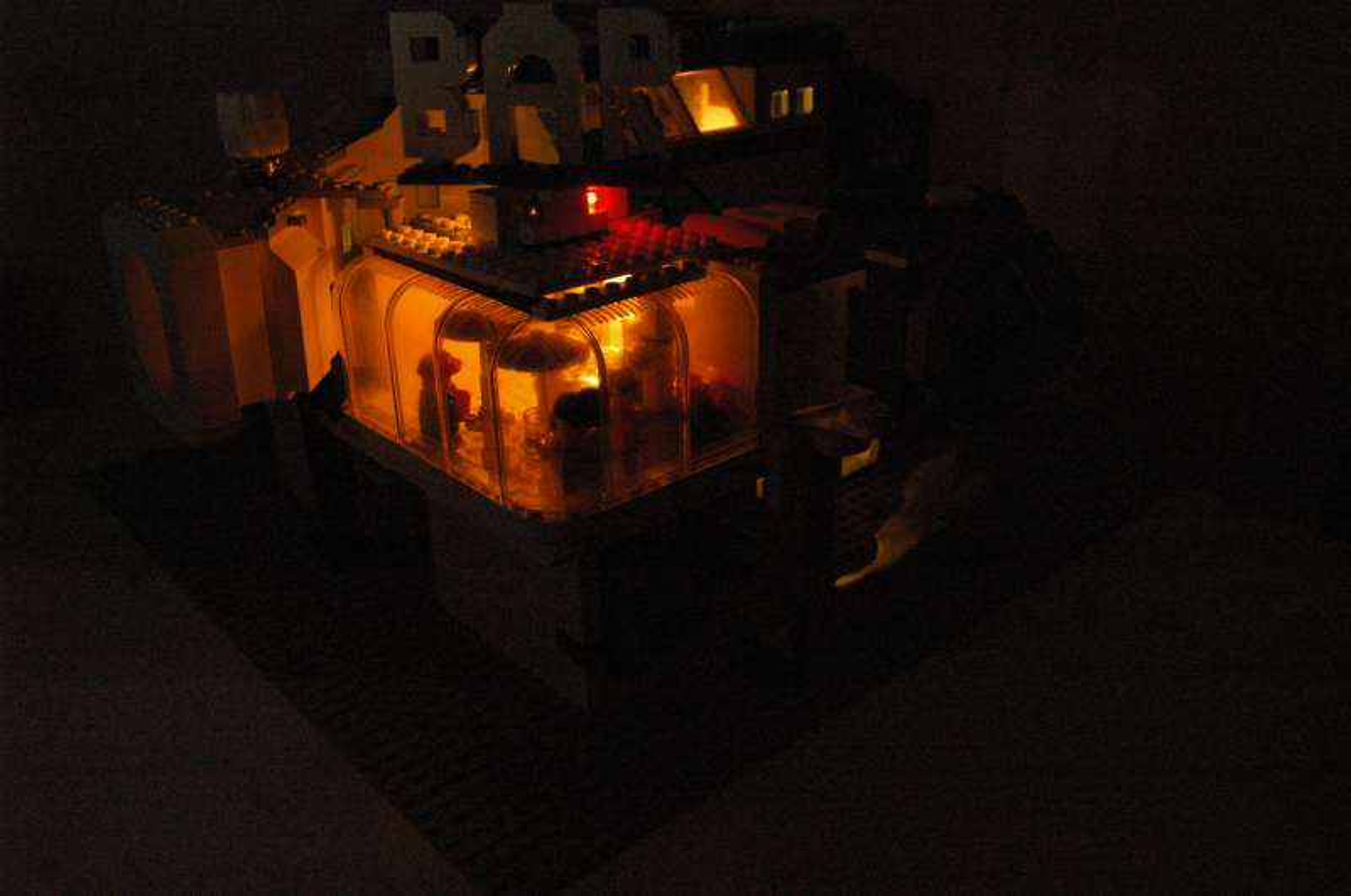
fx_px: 1237
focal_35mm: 33
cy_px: 448
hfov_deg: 57.3
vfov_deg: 39.9
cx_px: 676
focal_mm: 22
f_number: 5
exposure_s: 1/20
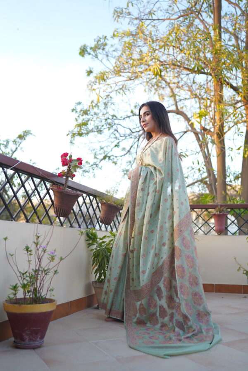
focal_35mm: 35
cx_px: 124
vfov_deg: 54.4
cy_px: 186
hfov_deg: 37.9
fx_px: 362
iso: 1250
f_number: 2
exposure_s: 1/1600
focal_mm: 35
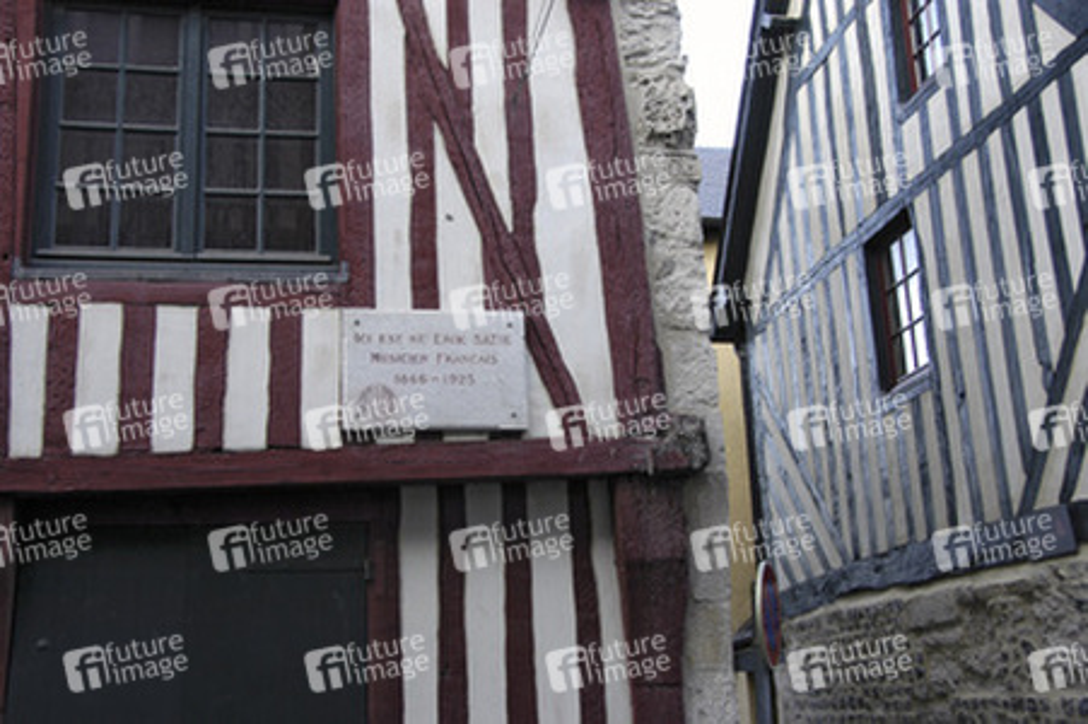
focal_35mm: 40
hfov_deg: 48.0
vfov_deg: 33.0
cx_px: 544
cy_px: 362
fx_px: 1223
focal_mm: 27
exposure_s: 1/80
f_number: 4.5
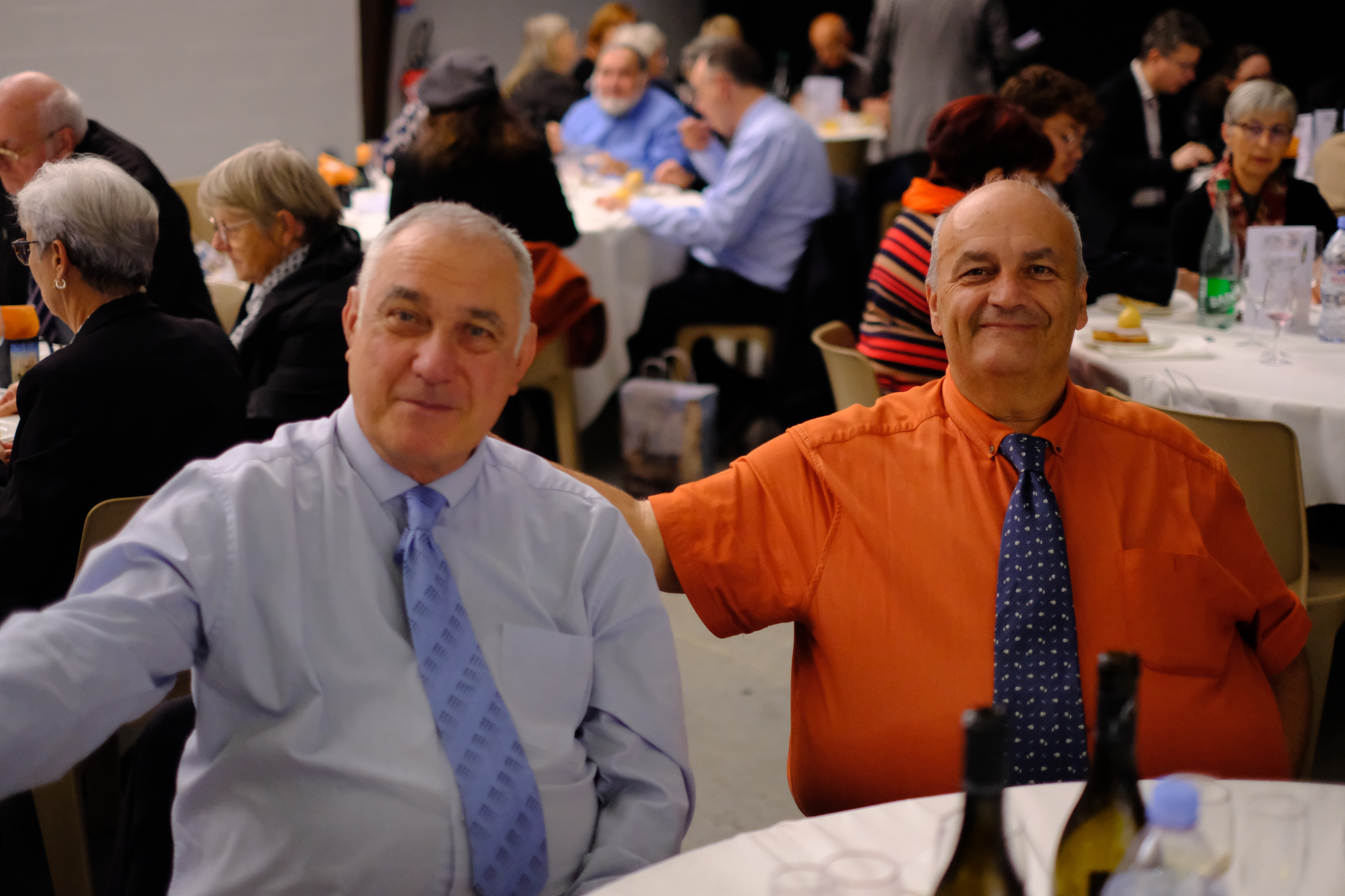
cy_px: 448
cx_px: 672
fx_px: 1980
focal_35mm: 53
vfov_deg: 25.5
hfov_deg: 37.5
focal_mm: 35
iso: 3200
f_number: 1.4
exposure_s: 1/75
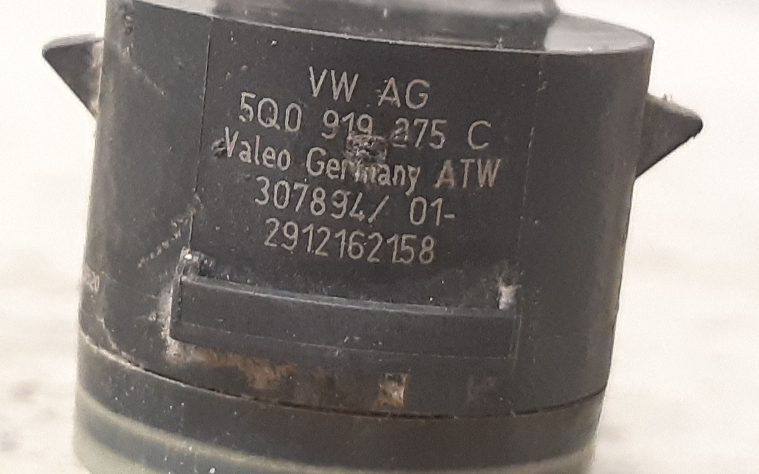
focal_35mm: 28
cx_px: 377
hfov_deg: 66.5
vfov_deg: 44.5
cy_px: 220
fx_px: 579
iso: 250
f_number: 1.7
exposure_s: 1/25
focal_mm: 3.93
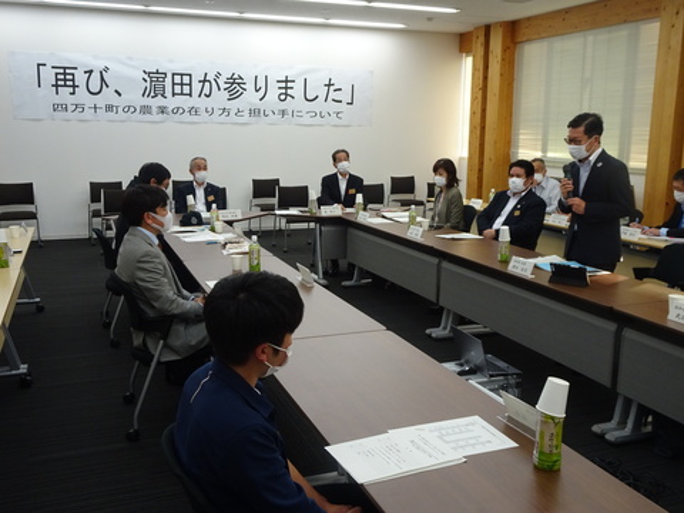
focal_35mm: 34
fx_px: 672
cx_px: 342
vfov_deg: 41.8
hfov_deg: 54.0
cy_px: 256
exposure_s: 1/80
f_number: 4
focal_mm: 5.79
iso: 320
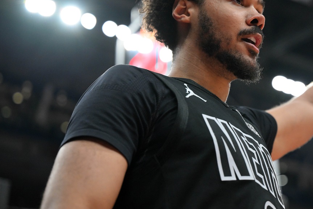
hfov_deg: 20.9
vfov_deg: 14.1
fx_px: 843
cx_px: 211
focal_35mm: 97
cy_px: 70
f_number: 3.2
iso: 3200
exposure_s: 1/2000
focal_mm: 70
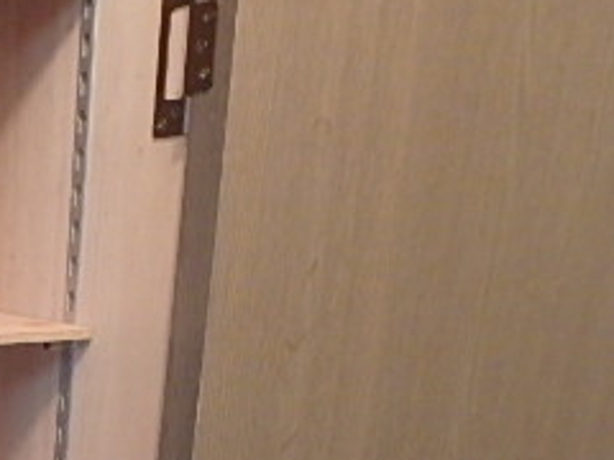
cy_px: 519
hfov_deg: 28.9
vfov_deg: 24.2
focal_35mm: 56
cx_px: -156
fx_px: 993
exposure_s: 1/25
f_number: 3.5
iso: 800
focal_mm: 3.7
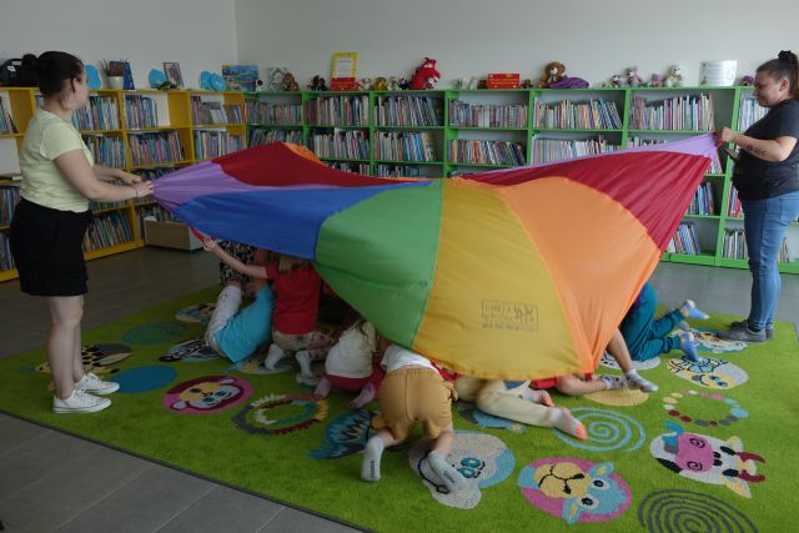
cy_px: 266
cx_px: 400
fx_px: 644
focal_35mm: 29
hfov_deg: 63.6
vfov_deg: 45.0
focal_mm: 10.49
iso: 125
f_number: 2.8
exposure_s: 1/80
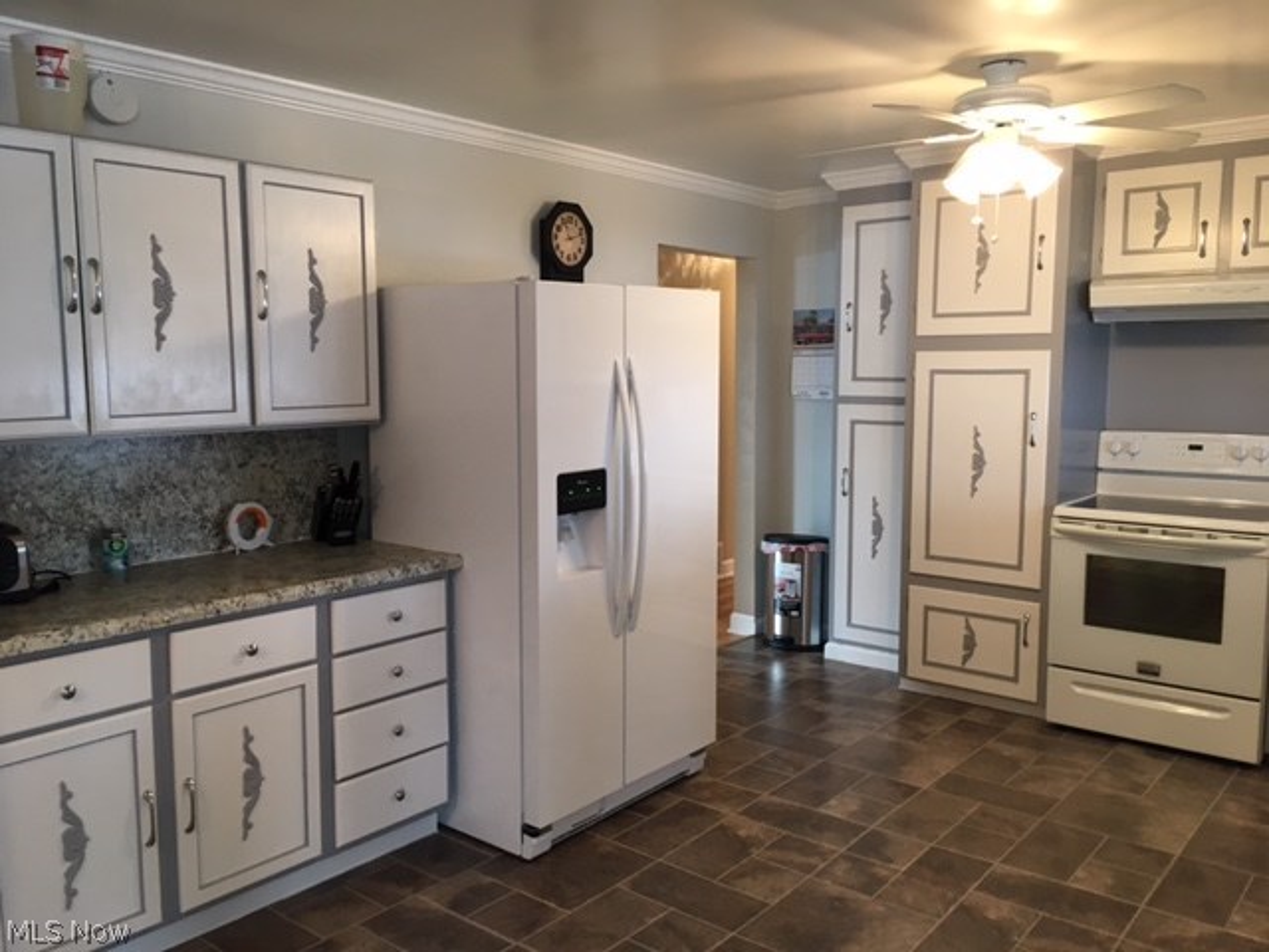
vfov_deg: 48.2
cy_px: 476
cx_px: 634
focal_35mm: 29
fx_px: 1063
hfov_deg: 61.7
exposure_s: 1/30
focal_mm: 4.15
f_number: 2.2
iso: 80
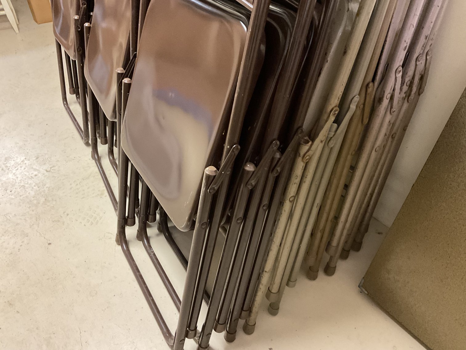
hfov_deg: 61.7
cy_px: 175
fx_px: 390
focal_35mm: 29
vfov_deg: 48.2
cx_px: 233
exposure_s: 1/40
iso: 250
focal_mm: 3
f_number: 1.8
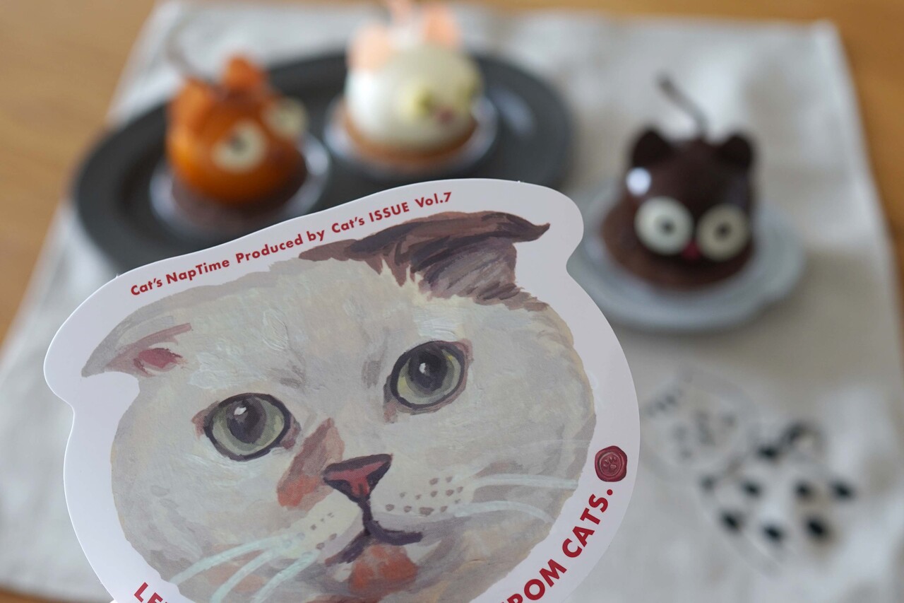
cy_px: 302
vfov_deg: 29.9
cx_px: 452
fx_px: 1130
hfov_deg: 43.6
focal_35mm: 45
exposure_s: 1/60
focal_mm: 30
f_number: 4
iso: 500
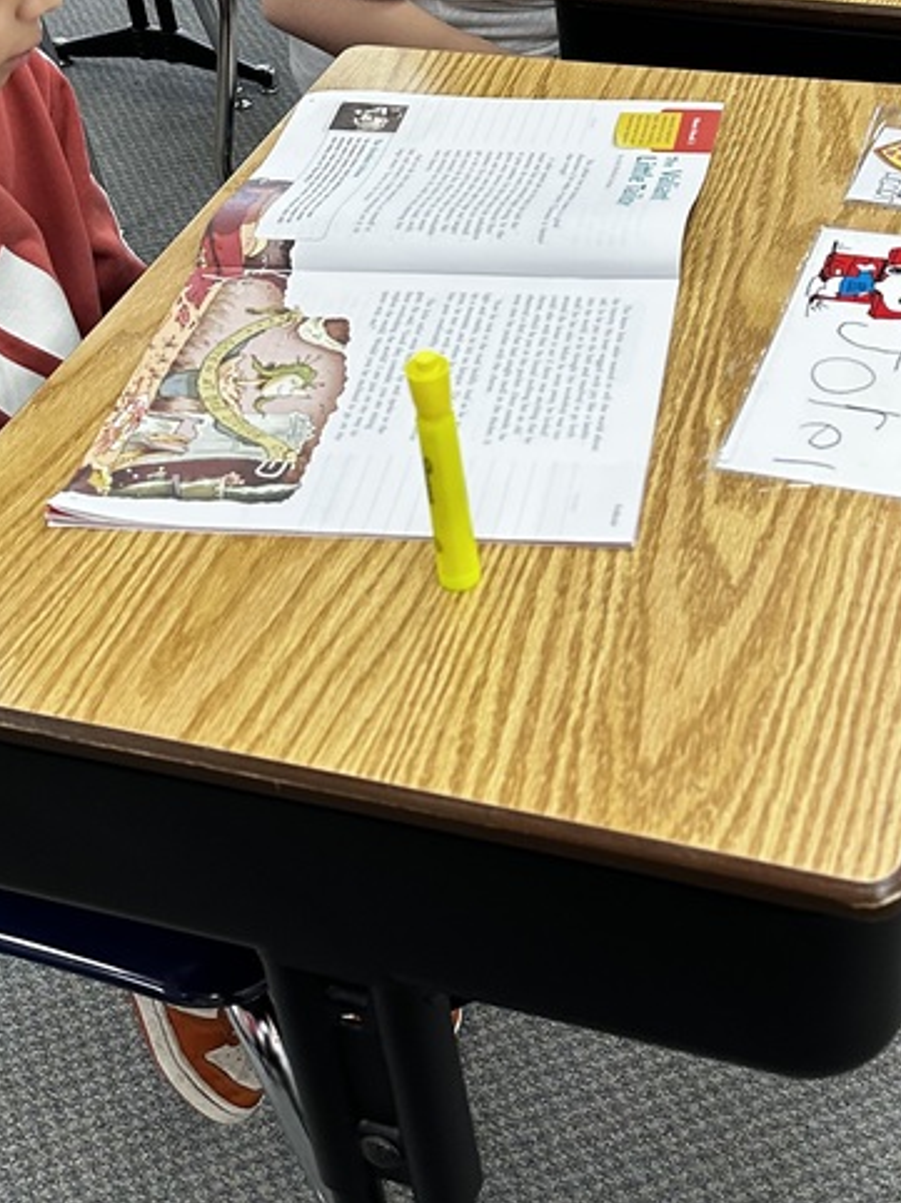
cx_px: 549
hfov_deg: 28.5
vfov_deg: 36.5
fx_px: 1772
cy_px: 287
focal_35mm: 51
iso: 200
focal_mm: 6.86
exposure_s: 1/120
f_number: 1.78
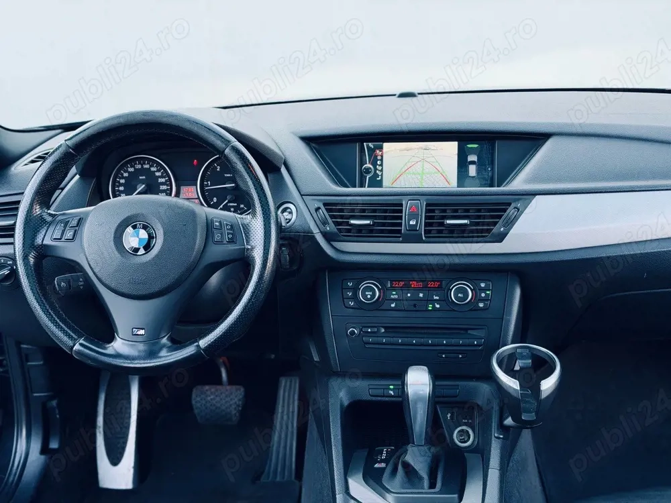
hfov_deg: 39.7
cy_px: 252
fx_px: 930
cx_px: 336
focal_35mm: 48
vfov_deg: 30.3
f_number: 1.78
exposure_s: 1/140
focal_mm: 6.76
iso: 100
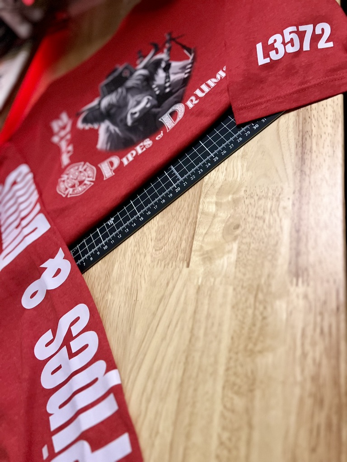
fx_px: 348
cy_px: 231
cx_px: 174
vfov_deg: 67.3
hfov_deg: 53.1
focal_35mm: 26
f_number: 1.5
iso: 640
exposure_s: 1/40
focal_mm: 5.7
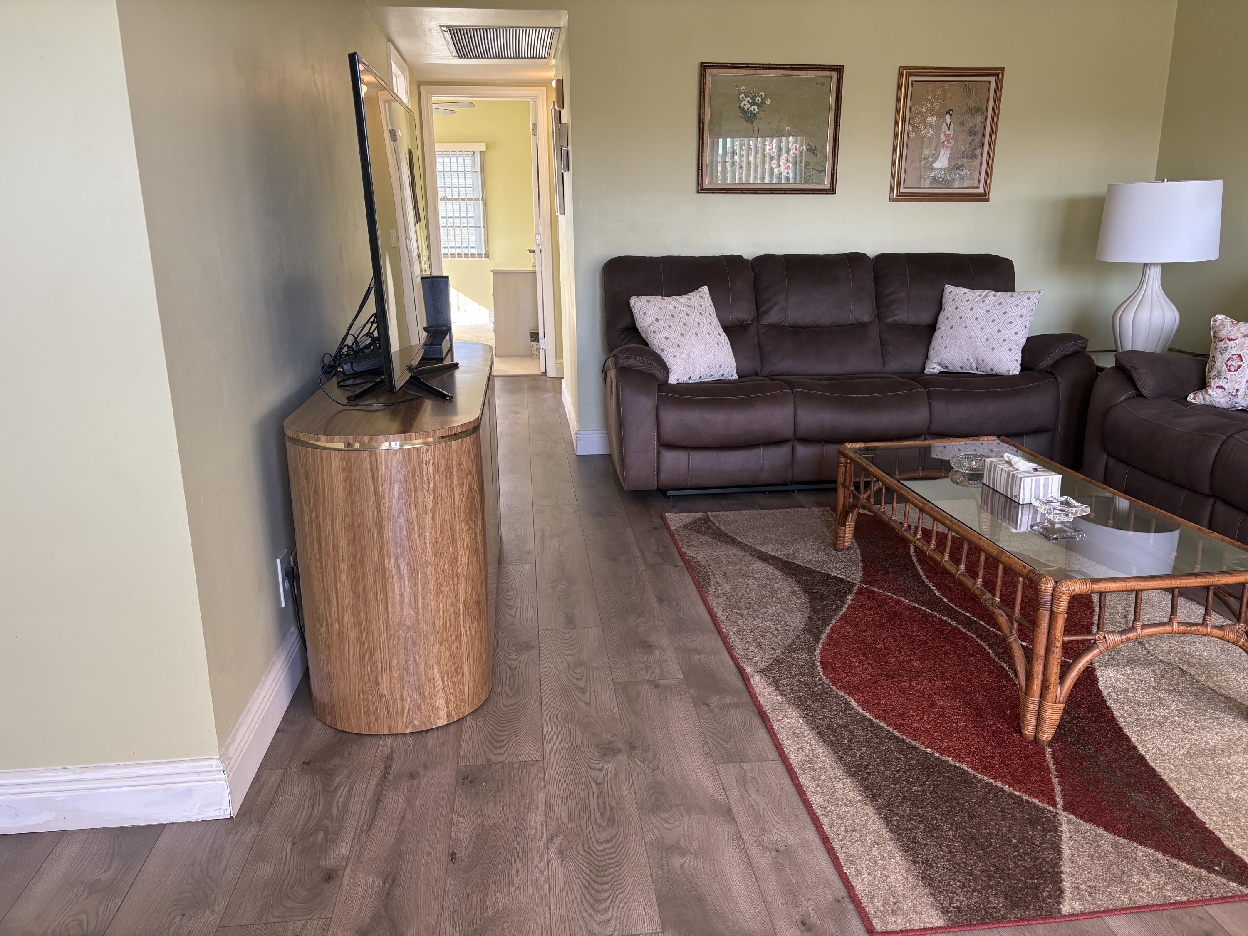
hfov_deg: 67.3
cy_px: 468
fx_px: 937
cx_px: 624
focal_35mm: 26
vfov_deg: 53.1
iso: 100
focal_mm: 5.96
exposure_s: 1/122
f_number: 1.6
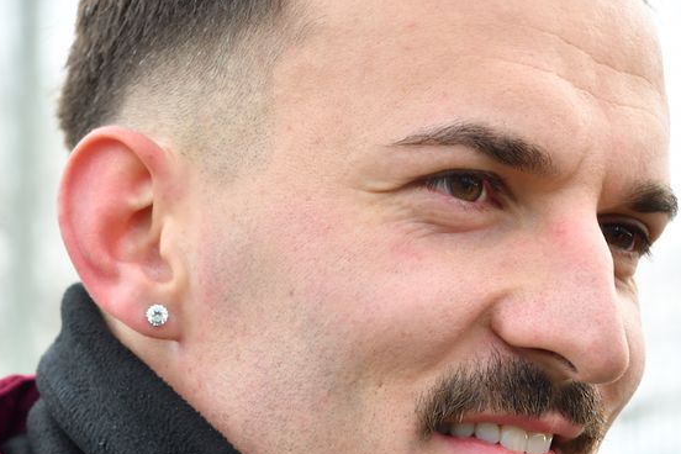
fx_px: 4161
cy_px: 287
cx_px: 318
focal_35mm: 220
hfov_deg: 9.4
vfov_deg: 6.2
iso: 560
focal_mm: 90
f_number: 8
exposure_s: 1/320
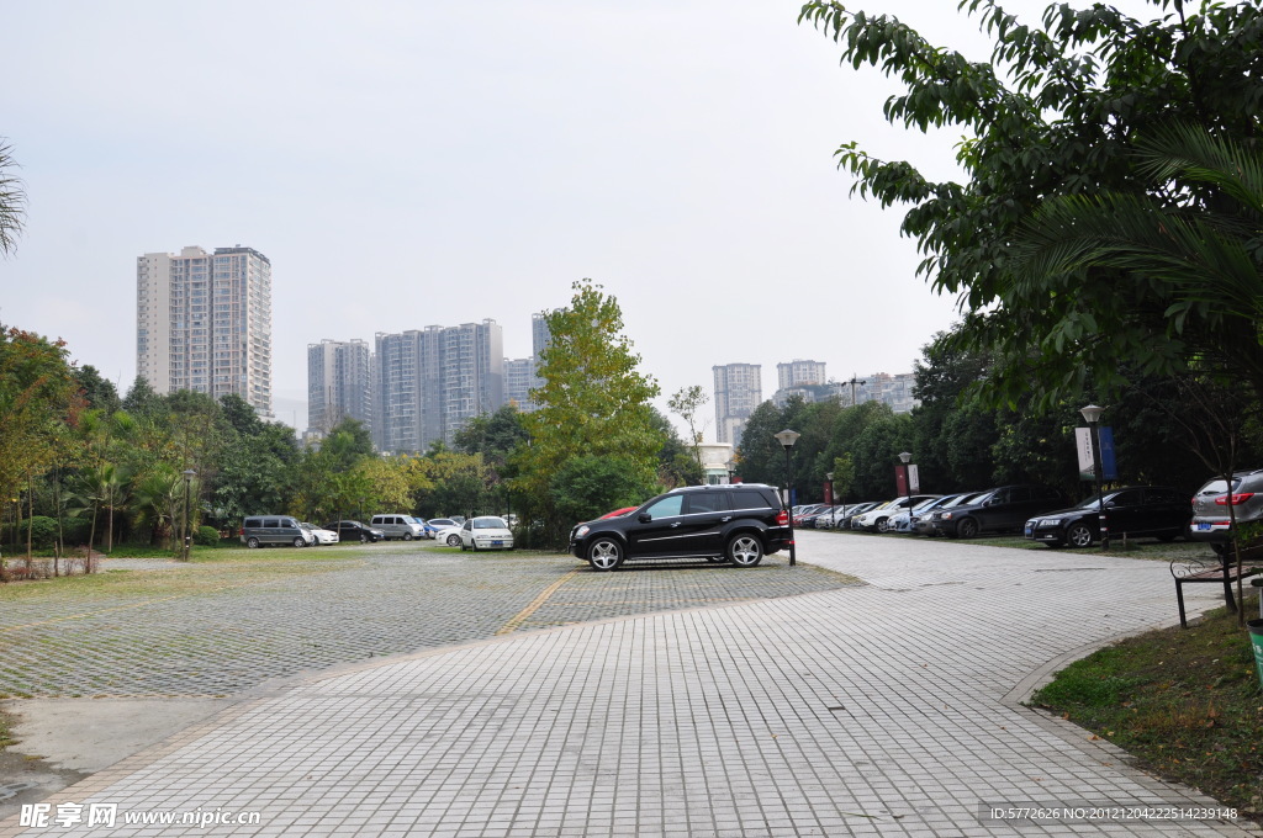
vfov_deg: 41.6
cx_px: 632
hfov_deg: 59.6
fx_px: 1104
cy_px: 419
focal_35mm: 32
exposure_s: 1/250
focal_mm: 21
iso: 200
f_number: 10
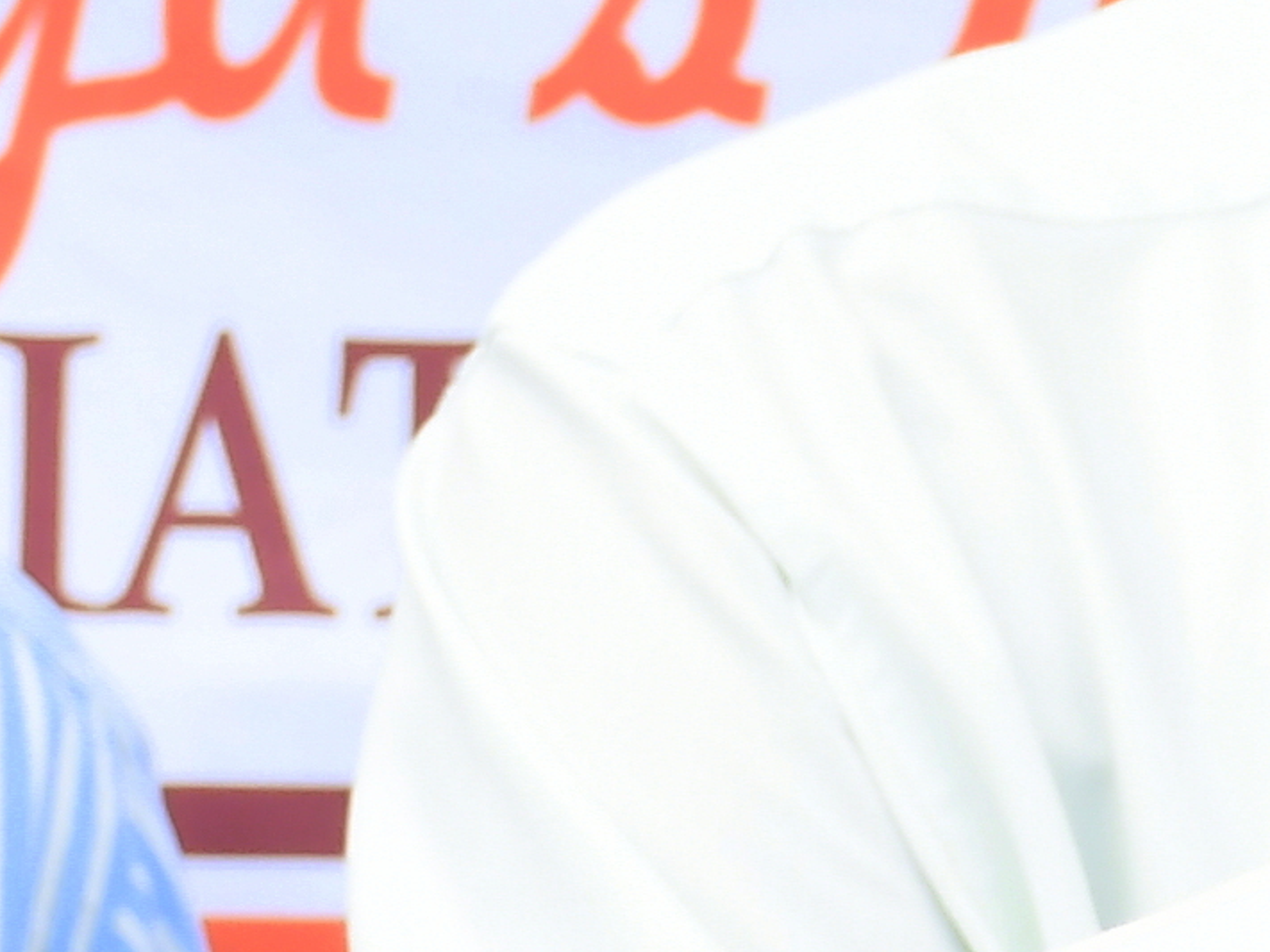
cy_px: 961
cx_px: 2429
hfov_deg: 3.5
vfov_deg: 2.6
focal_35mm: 565
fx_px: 20725
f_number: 6.3
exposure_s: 1/200
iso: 160
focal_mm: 50
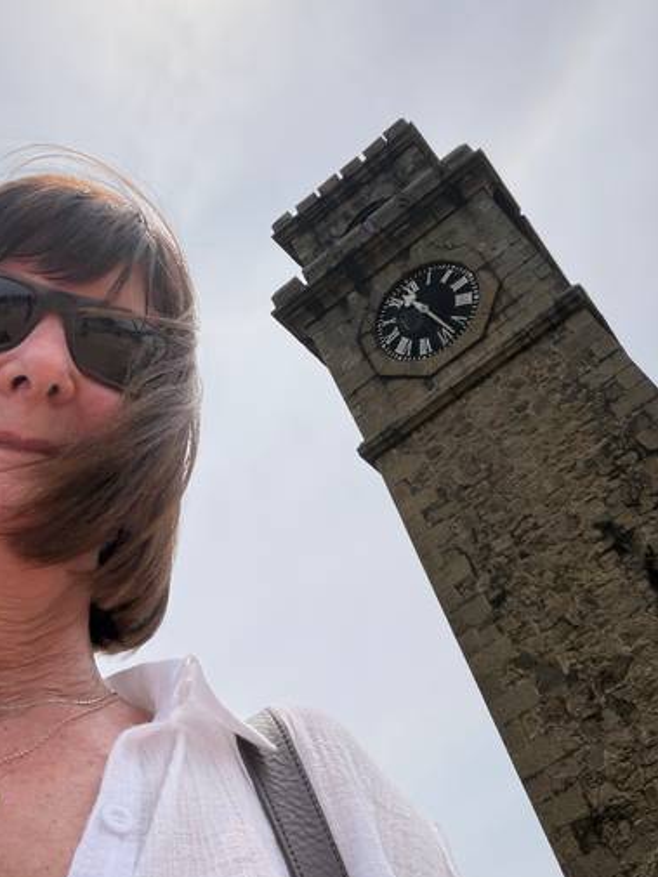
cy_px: 375
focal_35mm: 38
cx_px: 271
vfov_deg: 48.8
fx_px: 963
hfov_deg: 37.6
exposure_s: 1/3125
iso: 40
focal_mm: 2.71
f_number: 1.9
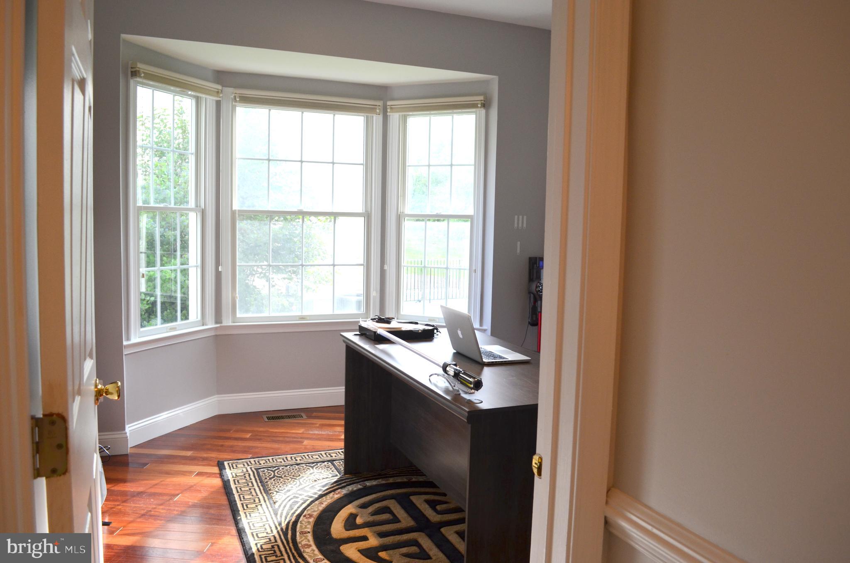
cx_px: 425
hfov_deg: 67.5
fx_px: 636
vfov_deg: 47.7
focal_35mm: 27
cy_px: 282
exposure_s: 1/100
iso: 400
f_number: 5
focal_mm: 18
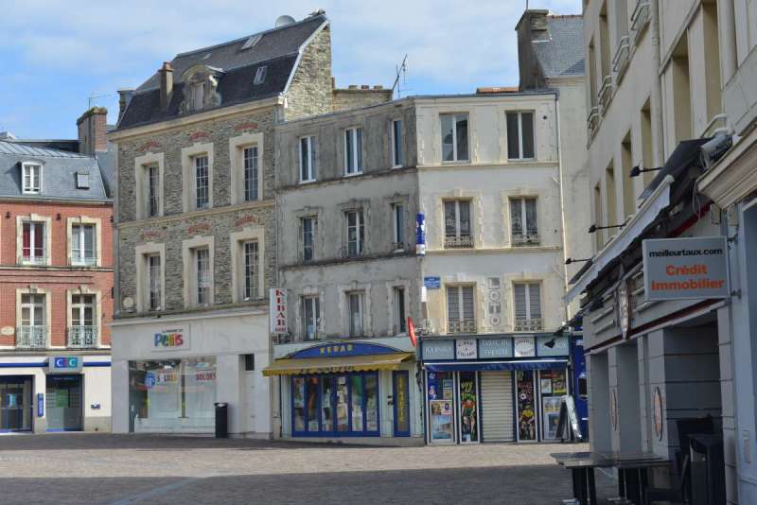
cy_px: 252
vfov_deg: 19.5
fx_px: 1472
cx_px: 378
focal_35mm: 70
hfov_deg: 28.8
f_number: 10
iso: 125
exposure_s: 1/200
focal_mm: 70
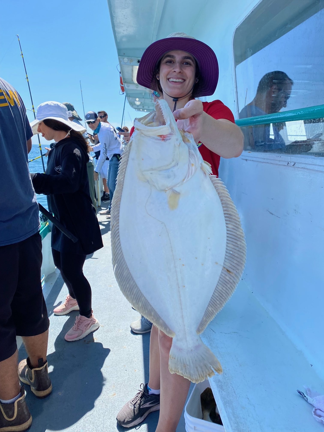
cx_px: 162
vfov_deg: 67.3
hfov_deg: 53.1
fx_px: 324
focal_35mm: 26
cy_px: 216
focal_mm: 4.25
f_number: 1.8
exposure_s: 1/1300
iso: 32
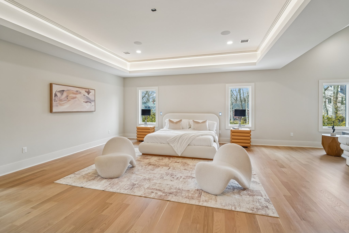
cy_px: 116
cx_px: 174
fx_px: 155
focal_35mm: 16
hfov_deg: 96.7
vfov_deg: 73.7
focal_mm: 16
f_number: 8
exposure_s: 1/15
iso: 400
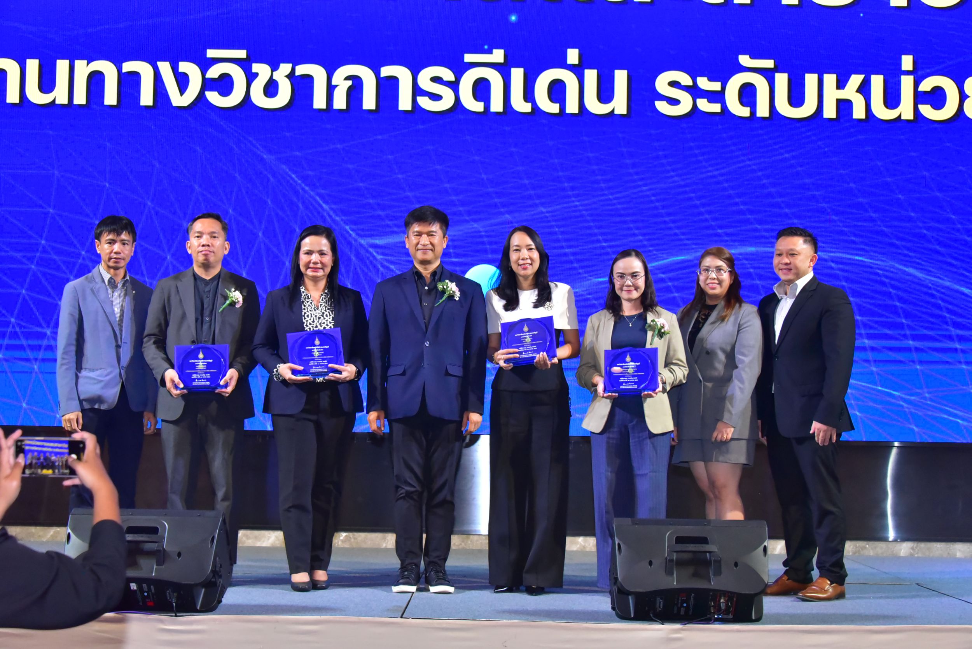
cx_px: 486
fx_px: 1567
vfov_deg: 23.4
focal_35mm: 58
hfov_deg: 34.5
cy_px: 324
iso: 6400
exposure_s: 1/200
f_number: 6.3
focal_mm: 58
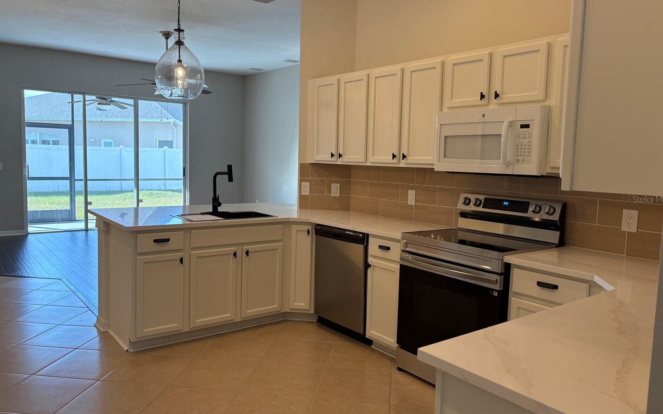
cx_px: 335
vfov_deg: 44.5
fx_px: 506
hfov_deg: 66.5
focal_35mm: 28
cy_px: 199
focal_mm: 5.96
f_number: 1.6
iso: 80
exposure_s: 1/120
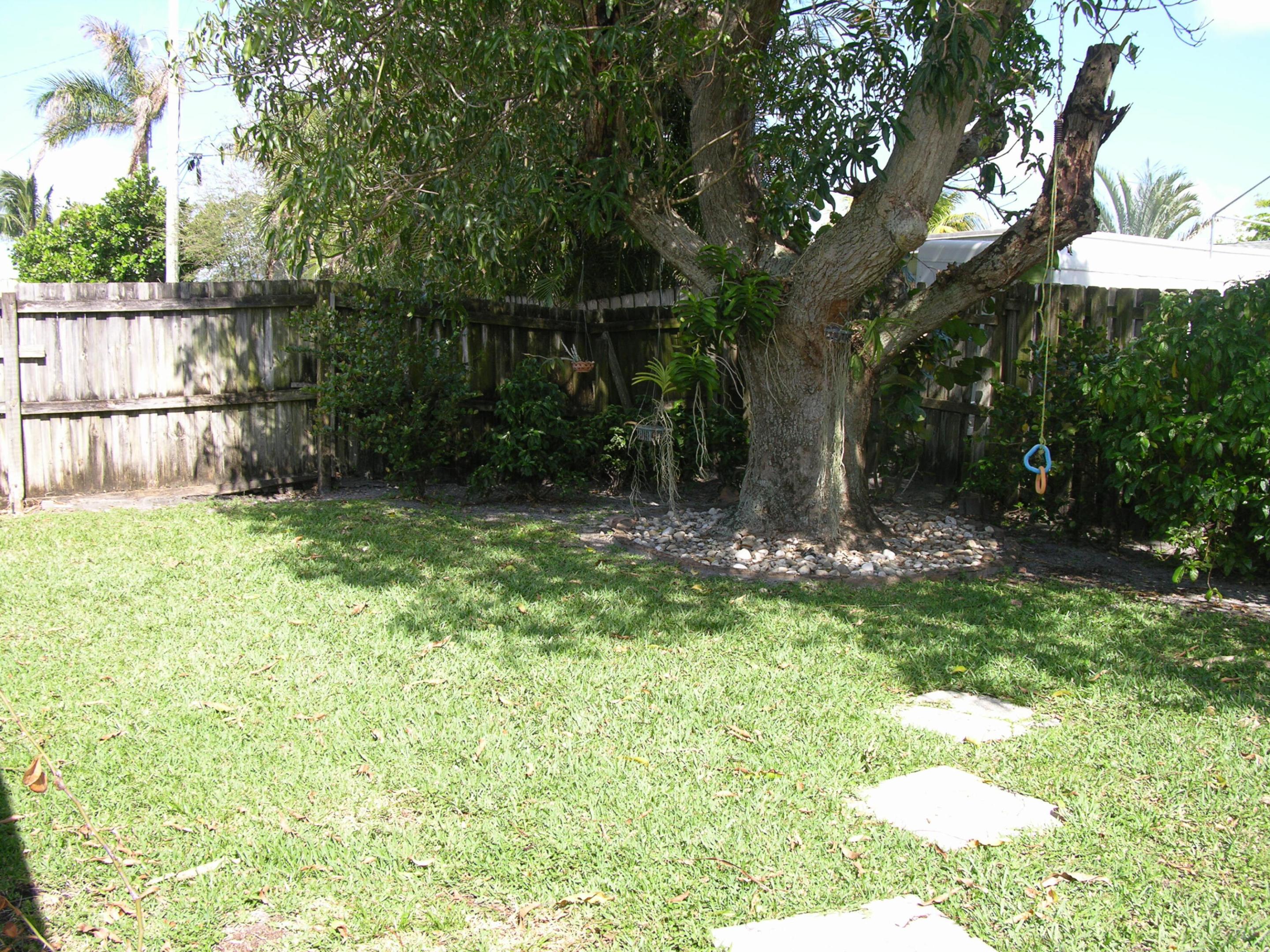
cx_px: 635
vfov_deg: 40.7
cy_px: 476
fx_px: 1284
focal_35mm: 35
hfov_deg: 52.6
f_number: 4.5
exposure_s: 1/136
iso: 50
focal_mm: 8.9
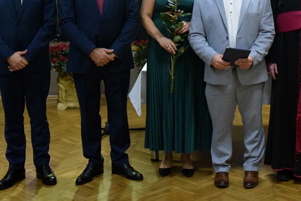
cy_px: 27
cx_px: 239
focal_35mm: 76
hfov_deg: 26.2
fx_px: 636
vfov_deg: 17.7
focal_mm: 28
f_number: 4
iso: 2800
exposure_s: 1/100
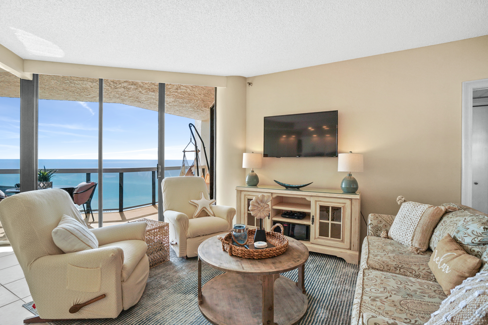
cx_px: 244
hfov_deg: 95.0
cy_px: 162
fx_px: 224
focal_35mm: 16
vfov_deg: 72.1
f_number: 8
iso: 100
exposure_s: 1/30
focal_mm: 11
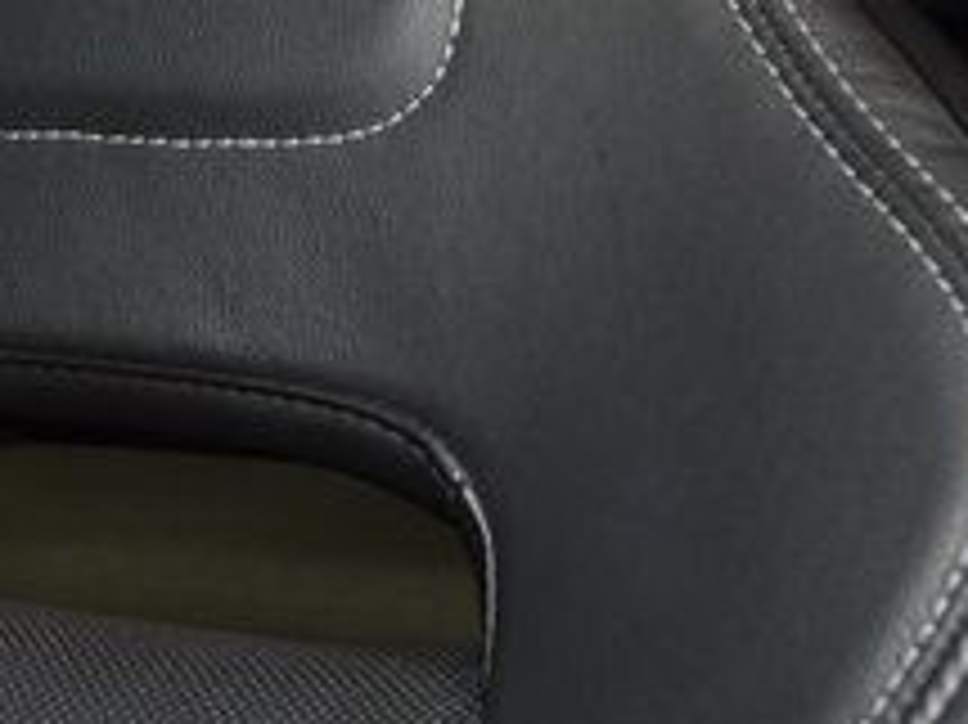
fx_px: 2879
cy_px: 133
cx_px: 144
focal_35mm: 103
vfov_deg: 14.3
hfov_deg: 18.8
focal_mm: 24
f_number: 3.8
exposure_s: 1/125
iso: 1800
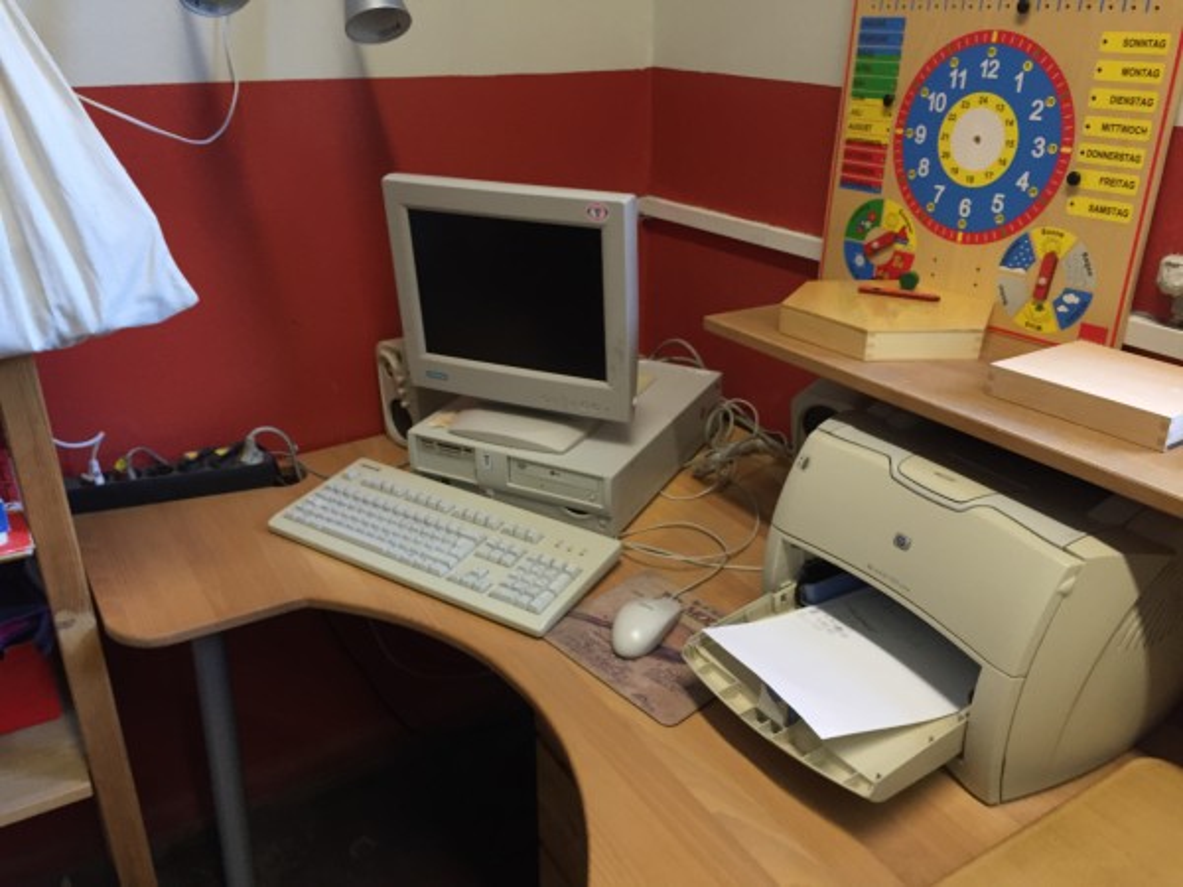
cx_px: 592
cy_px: 444
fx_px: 991
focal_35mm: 29
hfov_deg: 61.7
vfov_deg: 48.2
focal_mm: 4.15
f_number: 2.2
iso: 64
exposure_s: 1/33
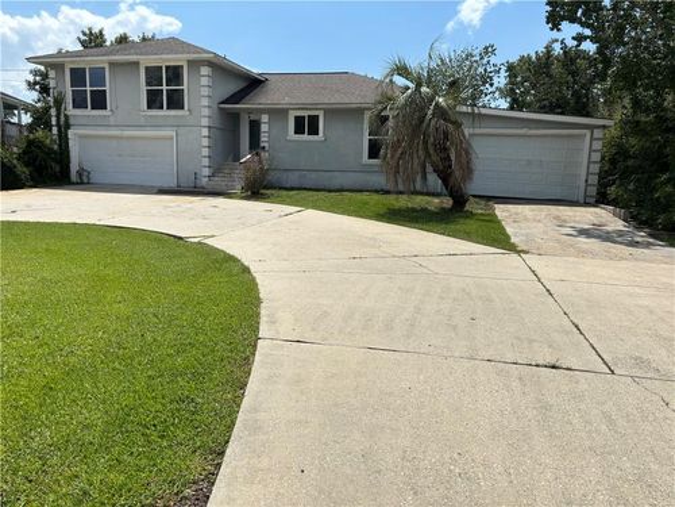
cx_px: 338
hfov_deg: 67.3
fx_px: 507
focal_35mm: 26
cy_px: 254
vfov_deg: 53.1
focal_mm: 5.96
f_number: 1.6
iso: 50
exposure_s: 1/6329
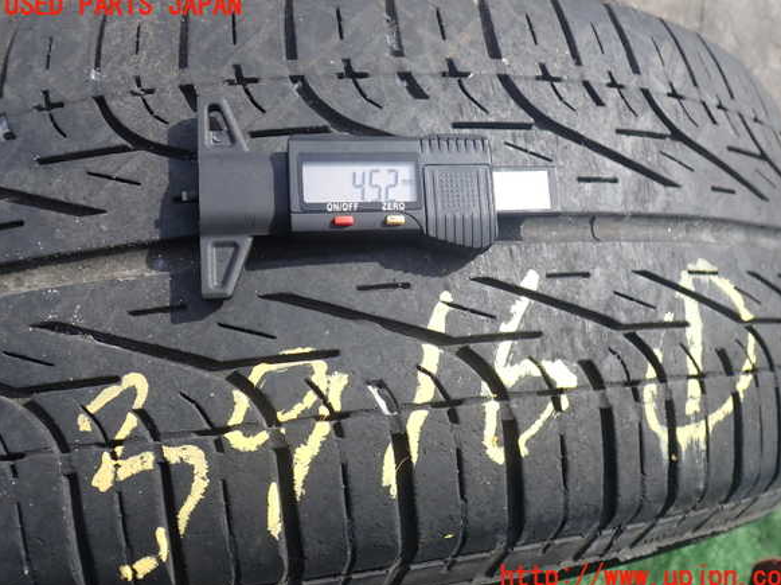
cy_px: 292
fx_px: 699
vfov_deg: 45.4
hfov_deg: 58.4
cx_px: 401
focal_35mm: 31
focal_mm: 5.4
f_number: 3.2
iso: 100
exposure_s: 1/500
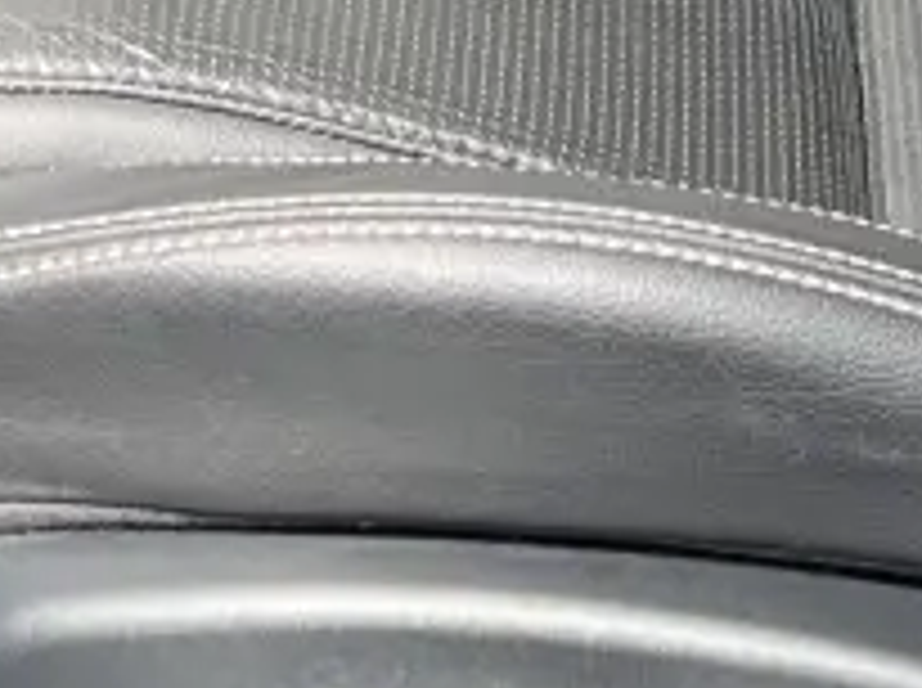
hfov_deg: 10.8
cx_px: 436
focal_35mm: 183
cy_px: -742
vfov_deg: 7.7
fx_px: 4866
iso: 50
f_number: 1.5
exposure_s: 1/364
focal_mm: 5.7
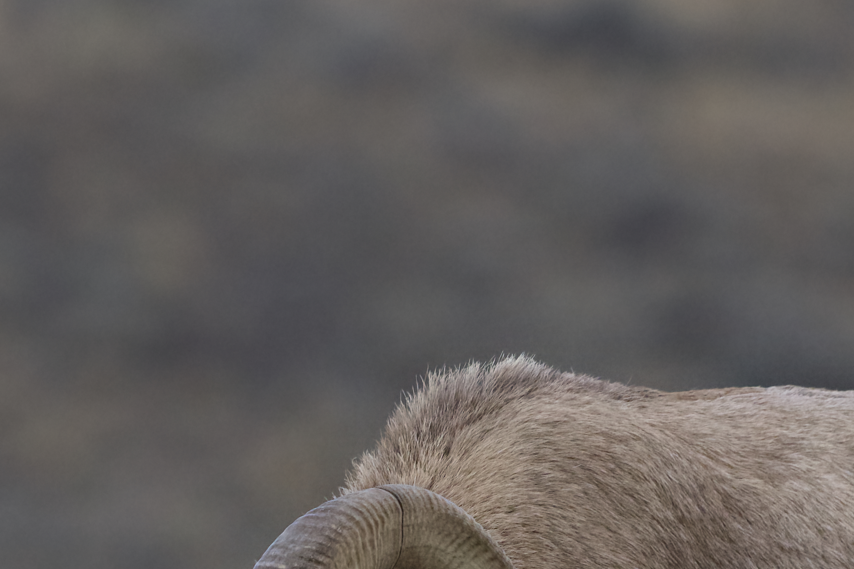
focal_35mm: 1746
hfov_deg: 1.2
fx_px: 41414
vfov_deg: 0.8
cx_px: 847
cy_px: 740
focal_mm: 600
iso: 3200
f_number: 8
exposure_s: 1/1600
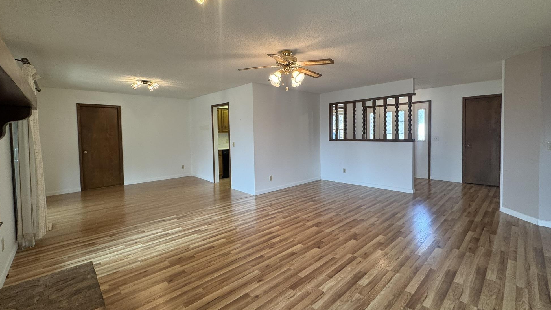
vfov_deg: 67.0
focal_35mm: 16
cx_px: 276
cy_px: 141
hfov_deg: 99.4
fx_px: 234
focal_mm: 2.22
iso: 200
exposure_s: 1/120
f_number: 2.2
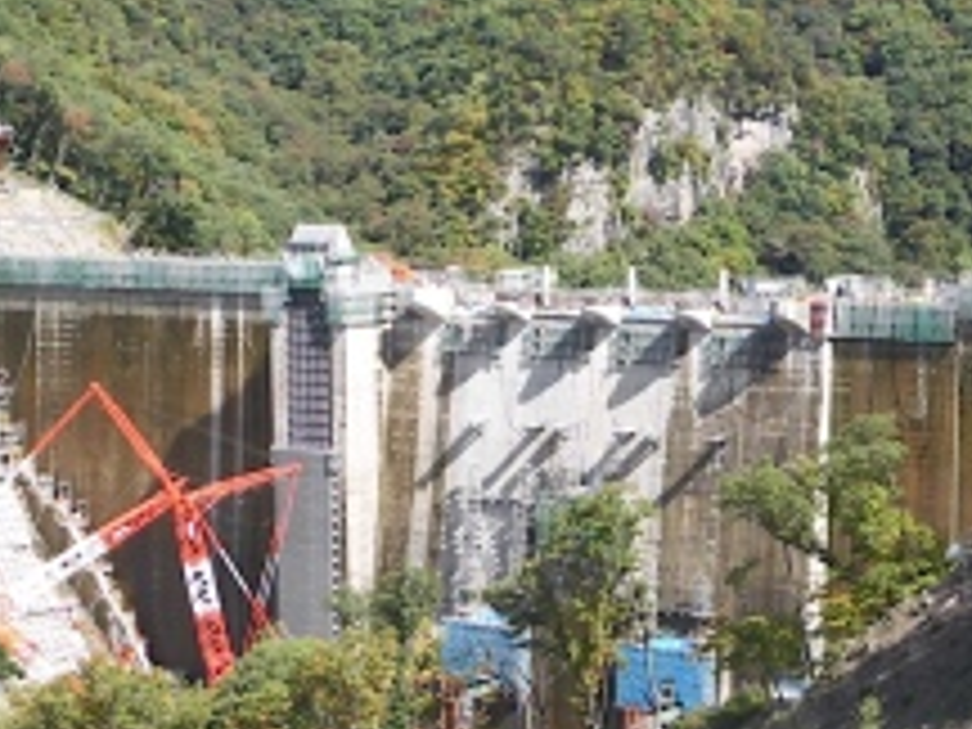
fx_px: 2471
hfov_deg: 22.2
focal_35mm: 88
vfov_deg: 16.8
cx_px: 531
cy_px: 322
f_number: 3.7
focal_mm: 6.77
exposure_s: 1/400
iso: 100
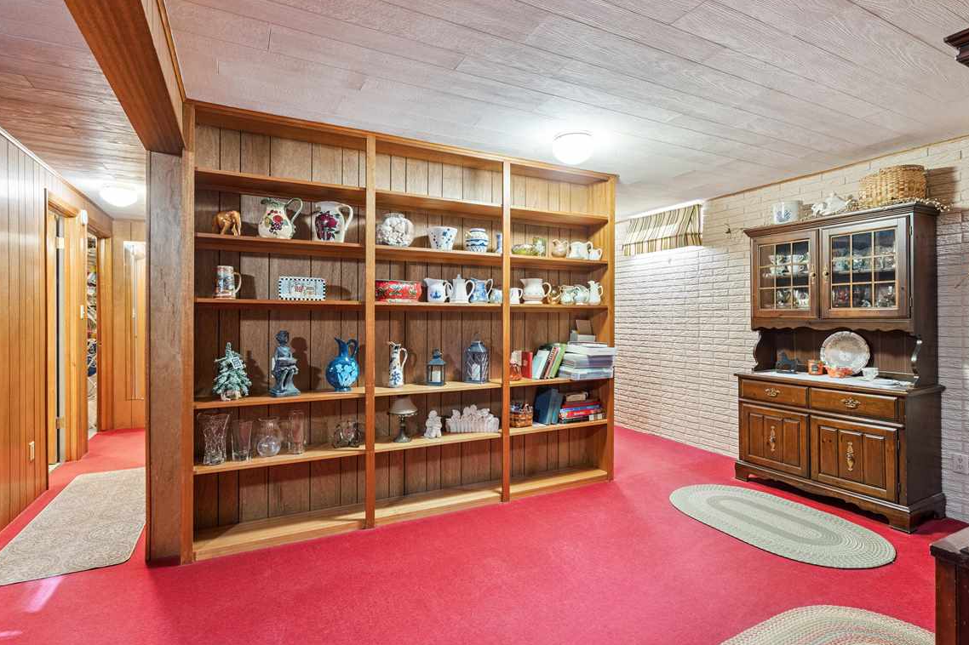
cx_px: 484
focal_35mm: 18
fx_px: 484
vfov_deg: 67.3
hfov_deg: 90.0
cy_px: 315
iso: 800
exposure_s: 1/5
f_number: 8
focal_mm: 16
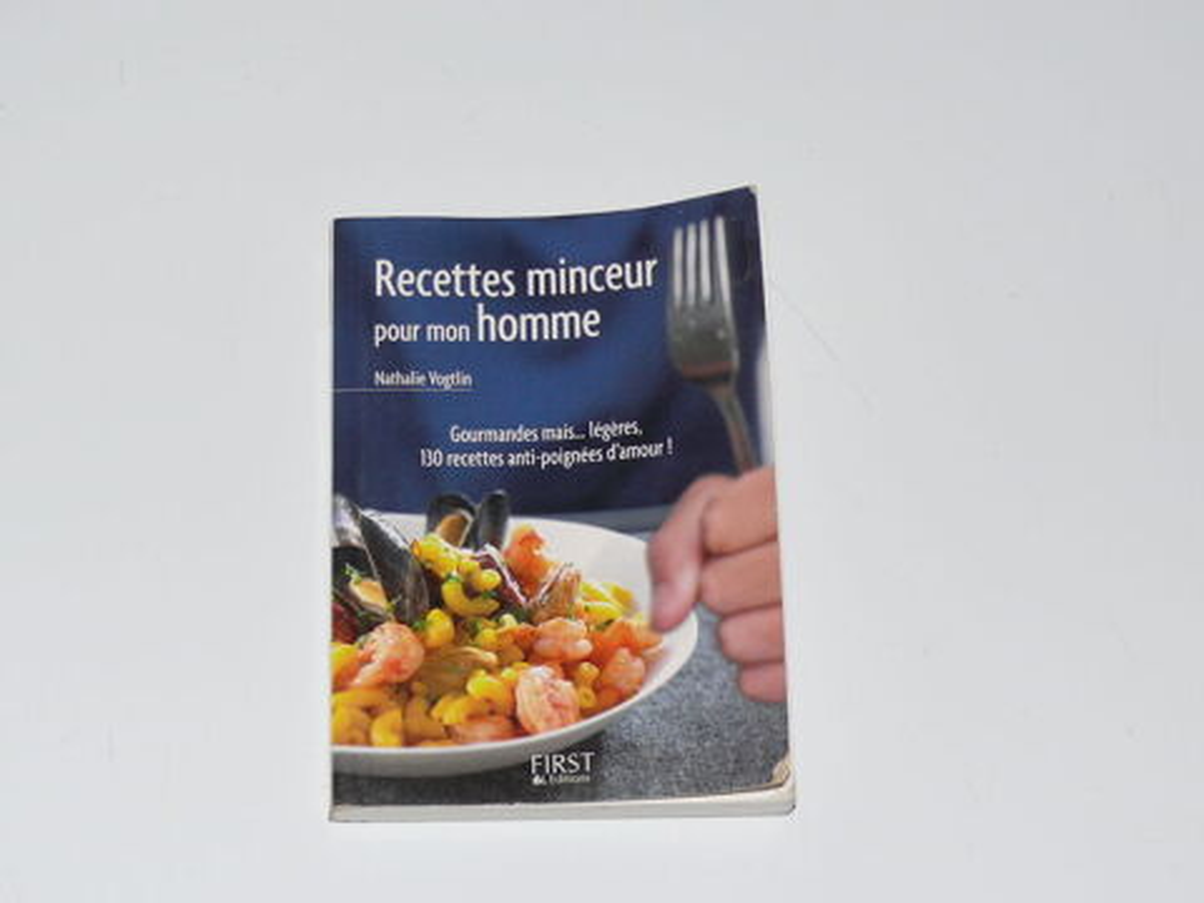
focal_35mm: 96
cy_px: 452
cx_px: 602
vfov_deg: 15.4
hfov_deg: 20.4
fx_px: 3339
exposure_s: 1/30
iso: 100
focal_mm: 14.6
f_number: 3.2
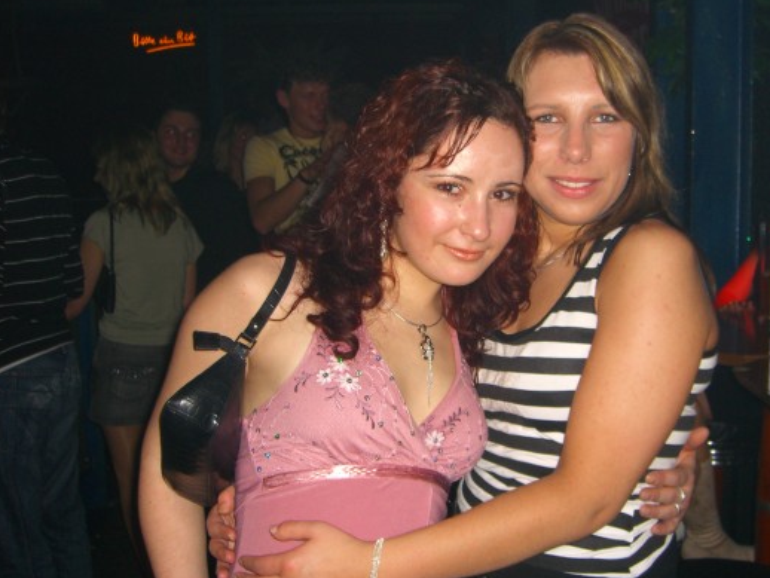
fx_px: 979
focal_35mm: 44
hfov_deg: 42.9
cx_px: 431
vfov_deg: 32.9
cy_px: 273
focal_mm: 7.9
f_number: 2.8
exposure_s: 1/60
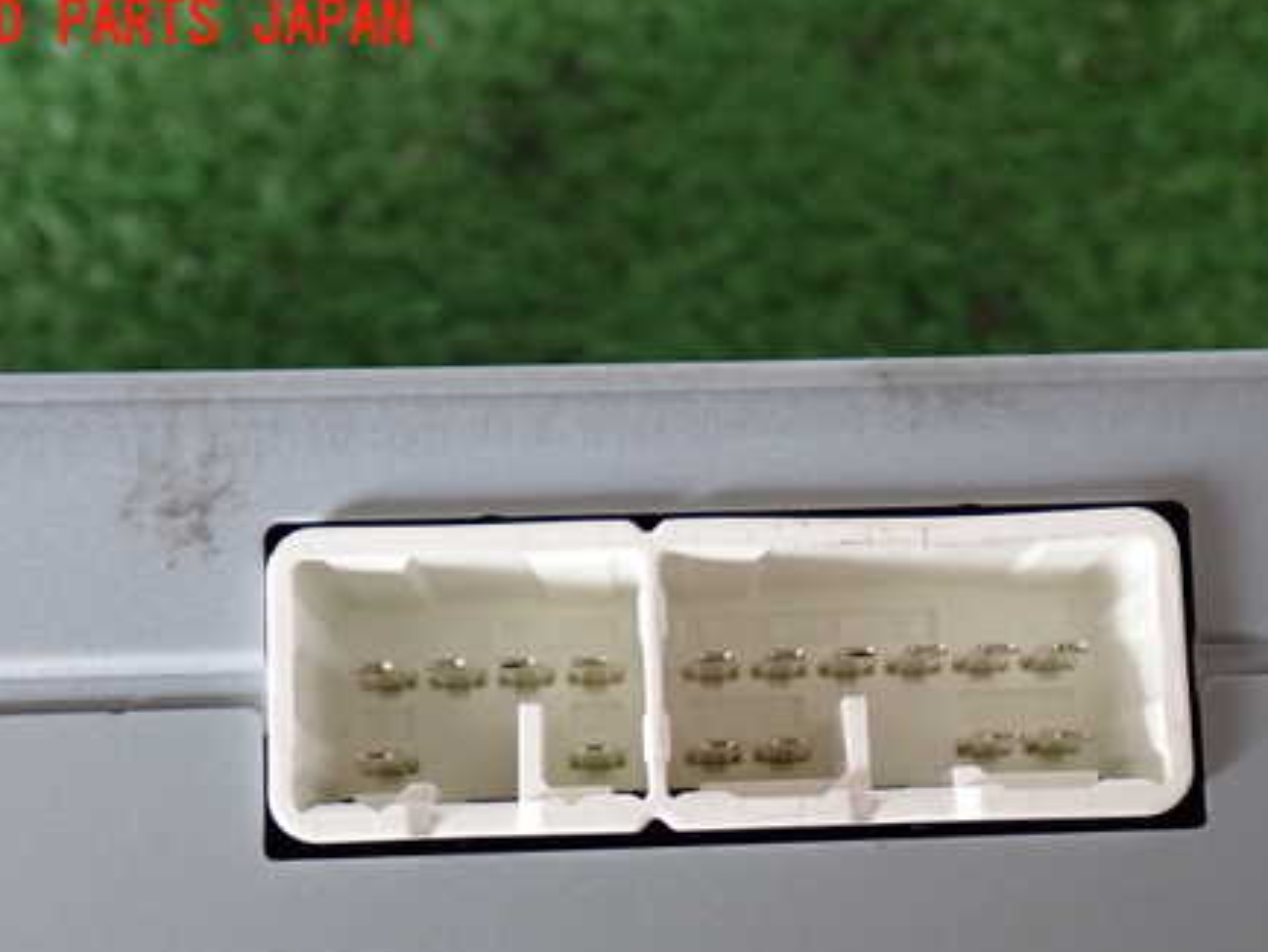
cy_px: 647
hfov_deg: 31.6
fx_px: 2235
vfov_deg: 23.9
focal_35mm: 61
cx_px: 758
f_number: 2.9
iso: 250
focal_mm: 7.84
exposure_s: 1/40
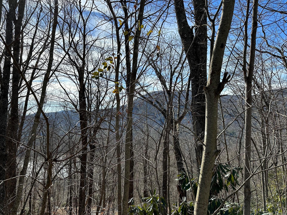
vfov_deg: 53.1
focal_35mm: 26
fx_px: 216
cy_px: 112
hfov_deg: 67.2
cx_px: 134
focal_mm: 6.86
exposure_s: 1/2882
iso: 80
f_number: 1.78
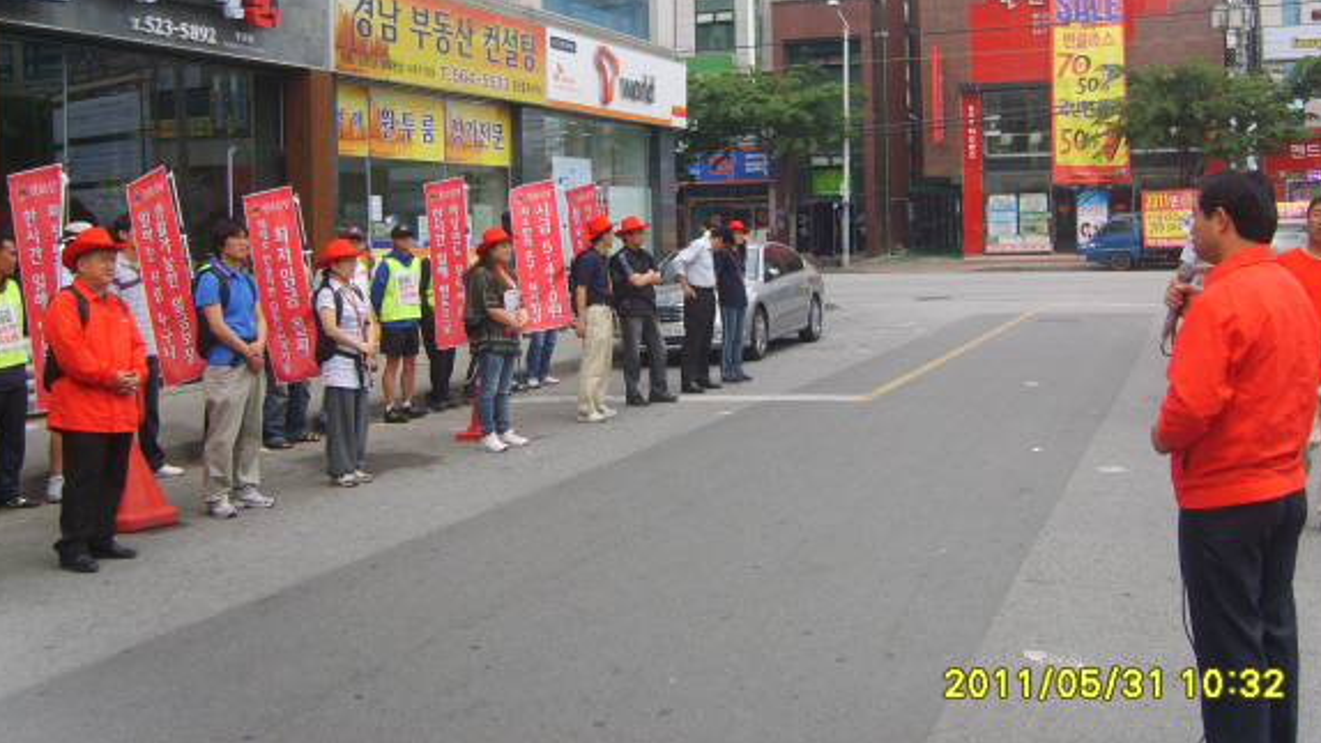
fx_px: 1366
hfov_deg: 51.6
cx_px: 664
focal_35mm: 39
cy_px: 239
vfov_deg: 30.2
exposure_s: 1/500
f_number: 2.8
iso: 50
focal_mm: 7.4
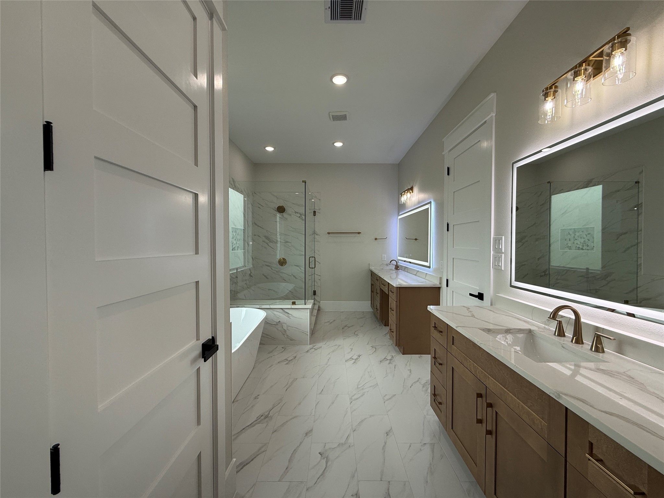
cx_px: 332
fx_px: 269
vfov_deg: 85.7
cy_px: 249
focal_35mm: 14
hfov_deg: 102.1
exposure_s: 1/146
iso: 64
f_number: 2.2
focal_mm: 2.22
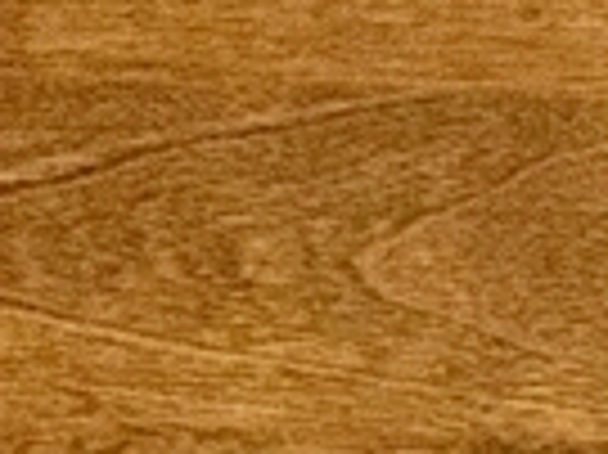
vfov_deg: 4.6
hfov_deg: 6.2
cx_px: 1288
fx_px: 5422
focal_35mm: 309
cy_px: 1465
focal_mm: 6
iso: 500
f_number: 2.4
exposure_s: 1/40
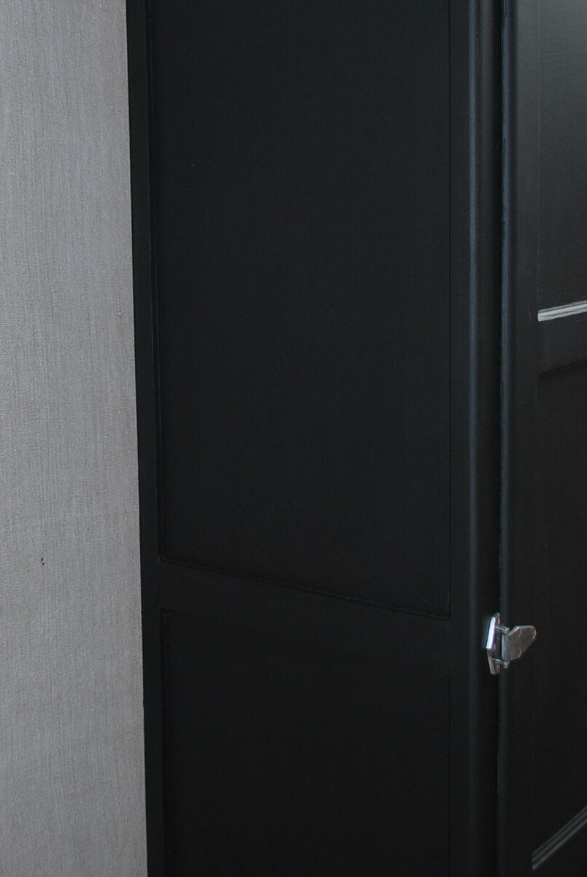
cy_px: 314
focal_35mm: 58
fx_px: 1415
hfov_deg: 23.3
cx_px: 186
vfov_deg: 34.2
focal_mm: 24
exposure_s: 1/60
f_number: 4.2
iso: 200
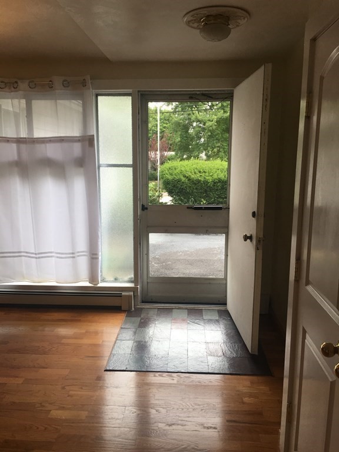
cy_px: 226
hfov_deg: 48.2
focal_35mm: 29
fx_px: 379
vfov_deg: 61.7
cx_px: 170
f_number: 2.2
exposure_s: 1/120
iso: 40
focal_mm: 4.15
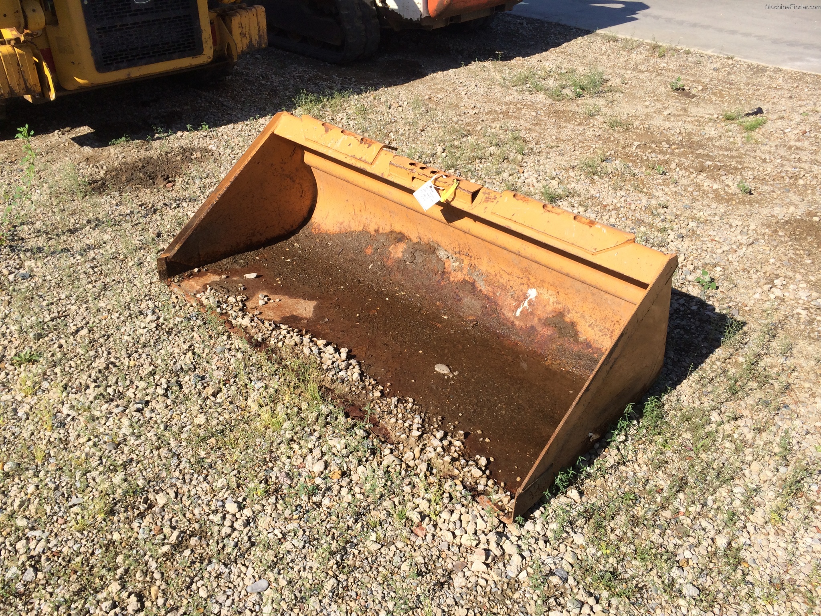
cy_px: 308
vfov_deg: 46.8
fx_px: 712
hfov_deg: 60.0
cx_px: 410
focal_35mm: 30
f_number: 2.2
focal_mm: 4.12
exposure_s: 1/1709
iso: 32
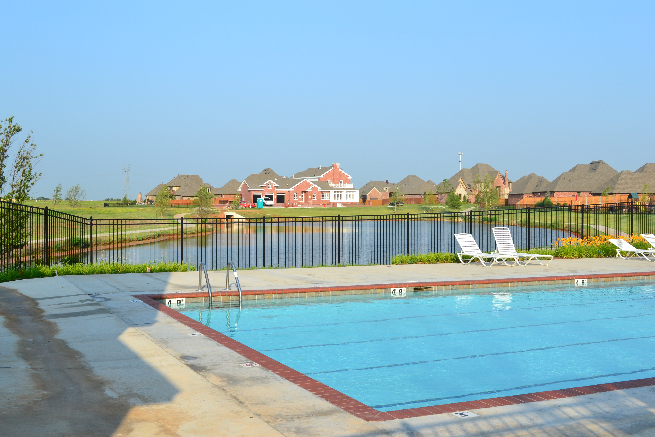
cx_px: 328
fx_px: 764
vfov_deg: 31.9
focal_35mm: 42
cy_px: 218
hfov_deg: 46.4
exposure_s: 1/250
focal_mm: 28
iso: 400
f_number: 10
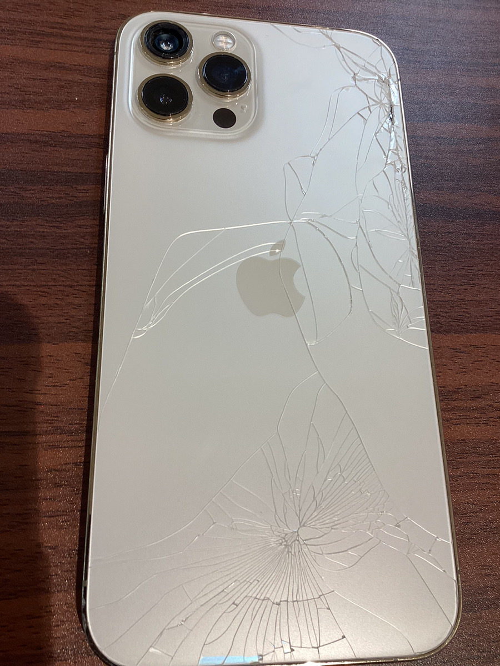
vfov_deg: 58.4
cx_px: 250
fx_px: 597
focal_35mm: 31
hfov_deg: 45.4
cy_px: 333
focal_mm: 3.3
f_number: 2.4
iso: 80
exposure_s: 1/60
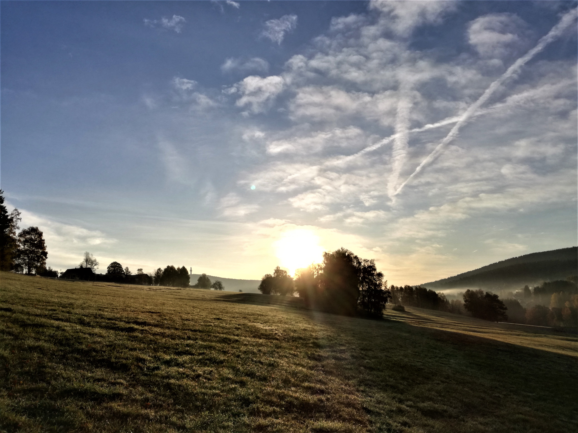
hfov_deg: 65.3
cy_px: 216
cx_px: 289
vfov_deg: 51.4
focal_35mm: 27
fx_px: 451
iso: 50
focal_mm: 3.79
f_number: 2
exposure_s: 1/2817
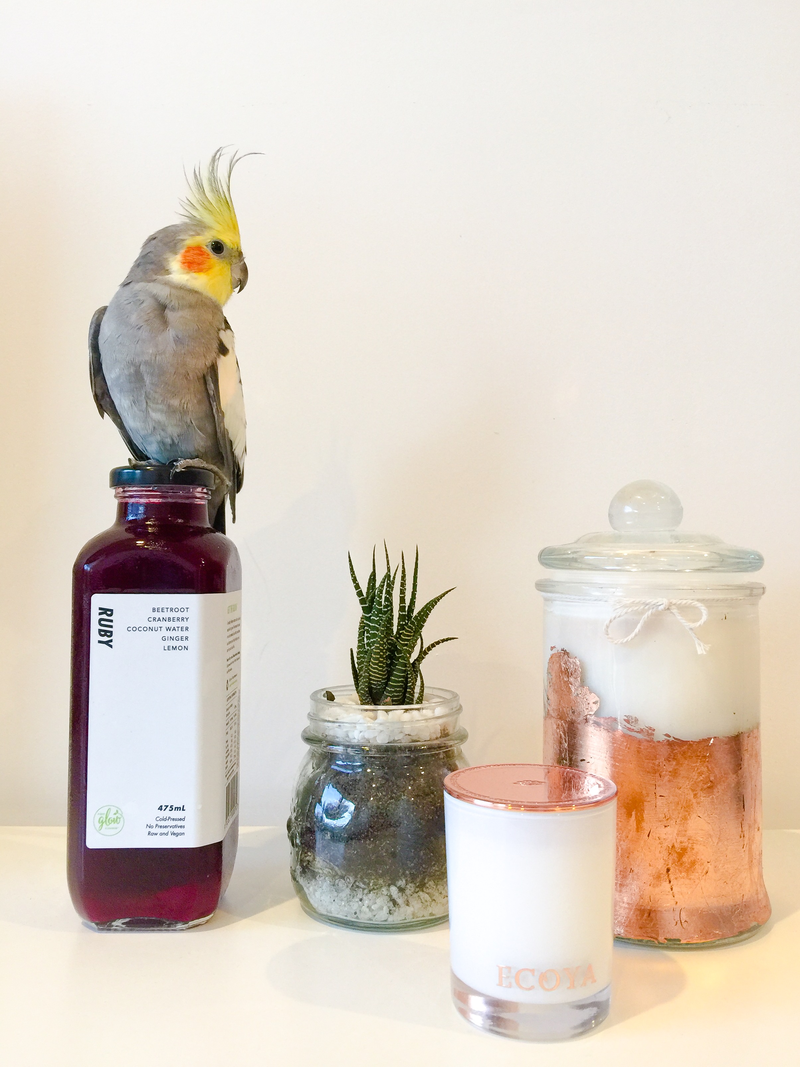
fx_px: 893
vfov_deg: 61.7
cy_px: 534
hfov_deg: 48.2
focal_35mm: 29
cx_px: 400
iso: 64
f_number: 2.2
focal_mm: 4.15
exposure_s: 1/33
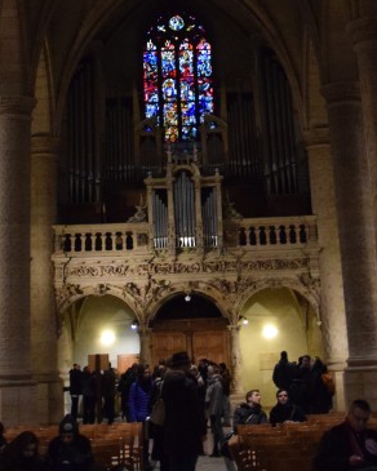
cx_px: 170
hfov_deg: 21.5
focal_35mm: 71
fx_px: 990
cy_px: -13
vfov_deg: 25.3
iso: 4500
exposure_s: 1/60
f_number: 3.5
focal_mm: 18
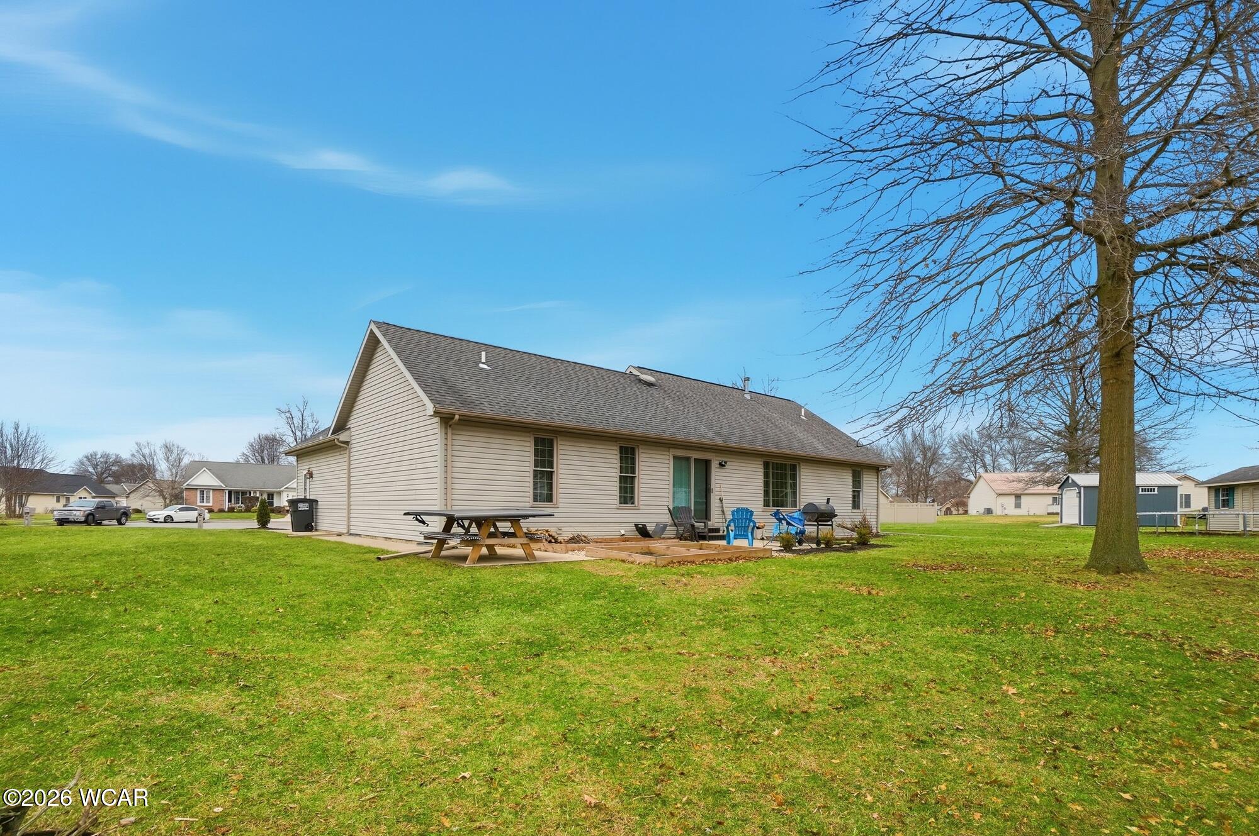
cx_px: 630
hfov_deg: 100.4
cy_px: 418
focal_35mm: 15
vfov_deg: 77.2
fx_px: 524
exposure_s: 1/800
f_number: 8
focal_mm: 10
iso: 125
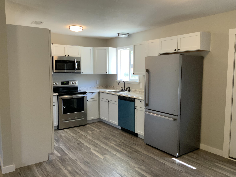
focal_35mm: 29
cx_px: 118
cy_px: 88
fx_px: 198
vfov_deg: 48.2
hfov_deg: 61.7
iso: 100
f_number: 1.8
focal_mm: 3
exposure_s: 1/60
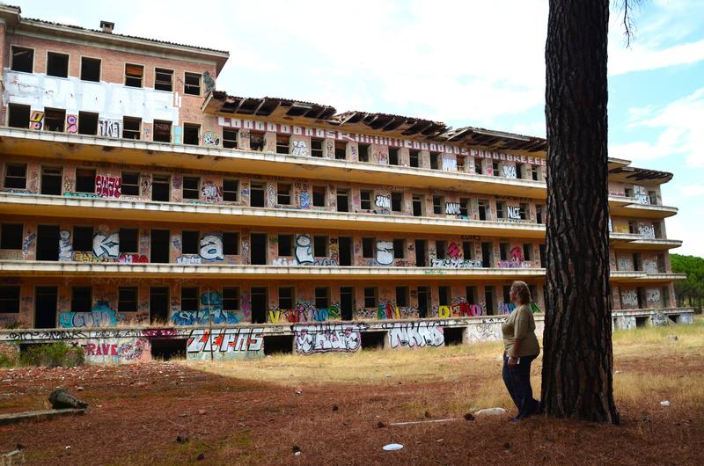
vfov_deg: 47.7
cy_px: 233
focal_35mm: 27
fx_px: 527
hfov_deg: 67.5
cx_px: 352
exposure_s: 1/80
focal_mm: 18
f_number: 8
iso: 320
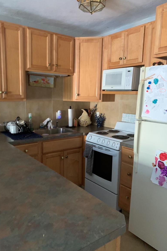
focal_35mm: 28
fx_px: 195
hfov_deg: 46.3
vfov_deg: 65.5
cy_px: 125
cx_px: 71
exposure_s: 1/30
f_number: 1.8
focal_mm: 4.25
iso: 500
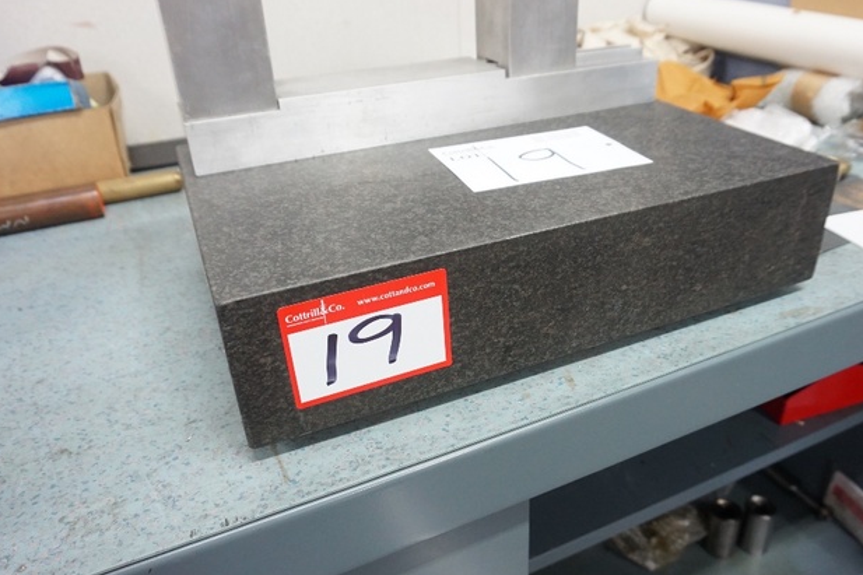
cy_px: 297
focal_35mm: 28
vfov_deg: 46.4
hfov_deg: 65.3
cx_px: 474
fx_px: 671
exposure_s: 1/60
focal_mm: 16
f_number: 4
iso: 1250
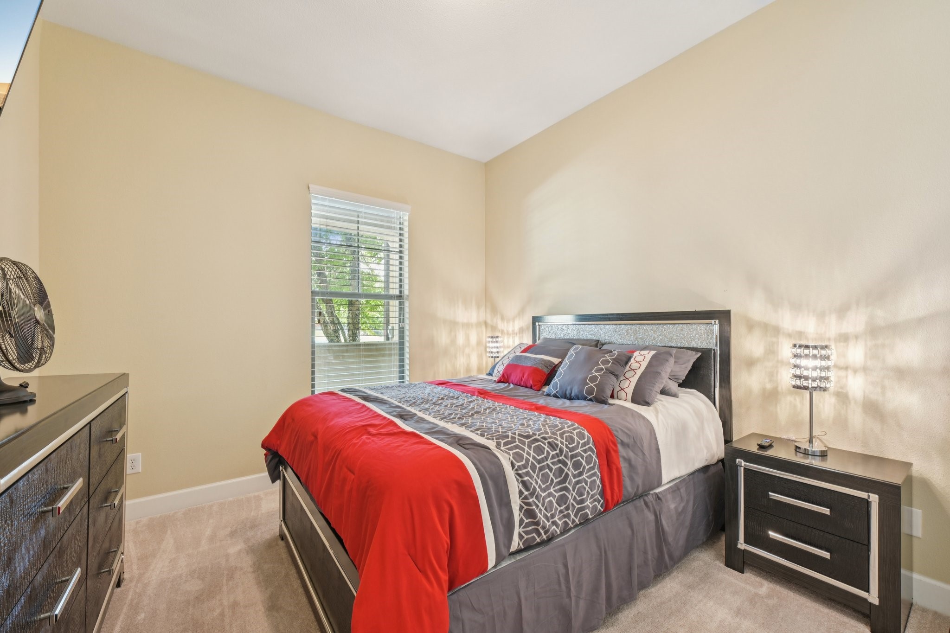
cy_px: 316
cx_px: 475
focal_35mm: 14
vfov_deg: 81.2
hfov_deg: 104.3
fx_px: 369
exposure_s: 1/2.5
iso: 400
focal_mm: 14
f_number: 8
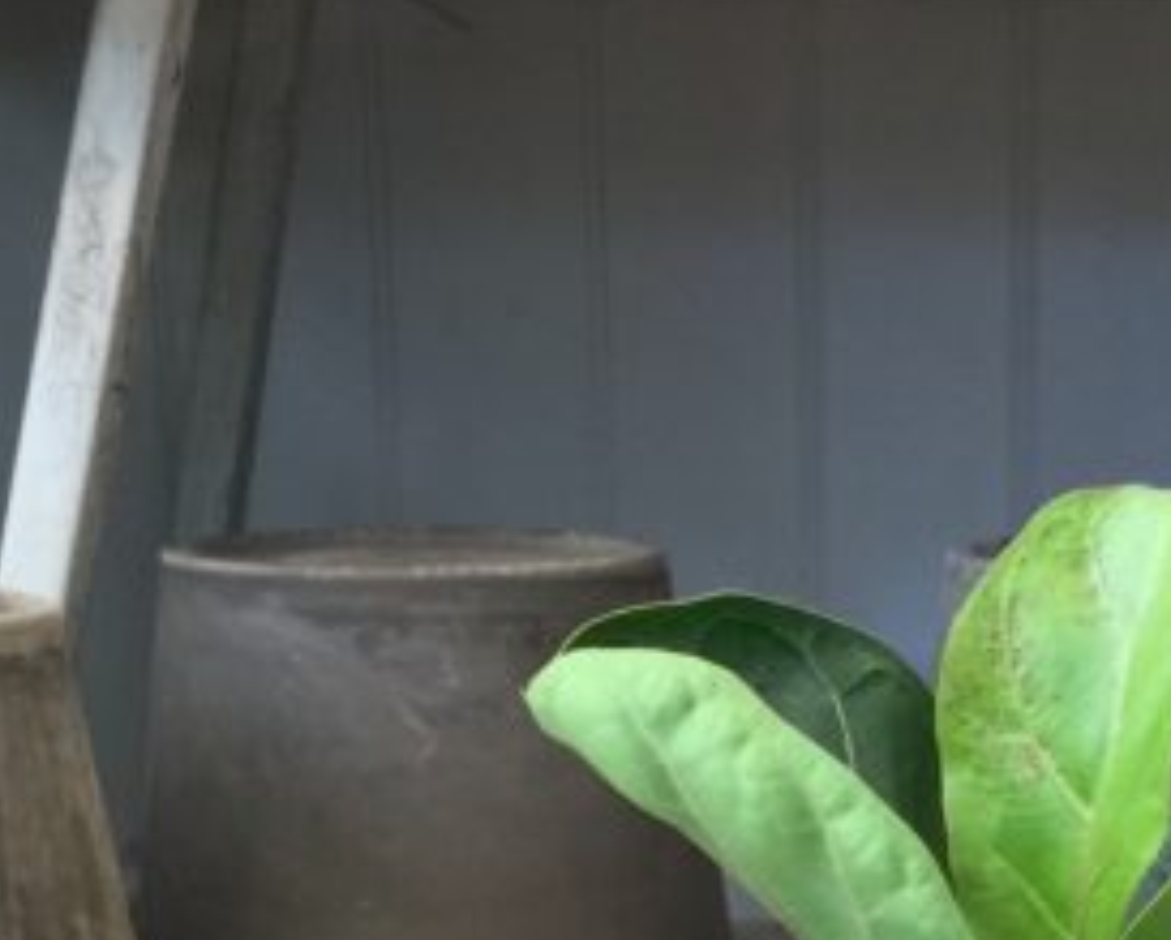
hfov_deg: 17.9
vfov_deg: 13.3
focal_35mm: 106
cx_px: 987
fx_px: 3678
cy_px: 1622
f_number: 2.2
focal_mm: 4.15
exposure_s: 1/17
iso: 50
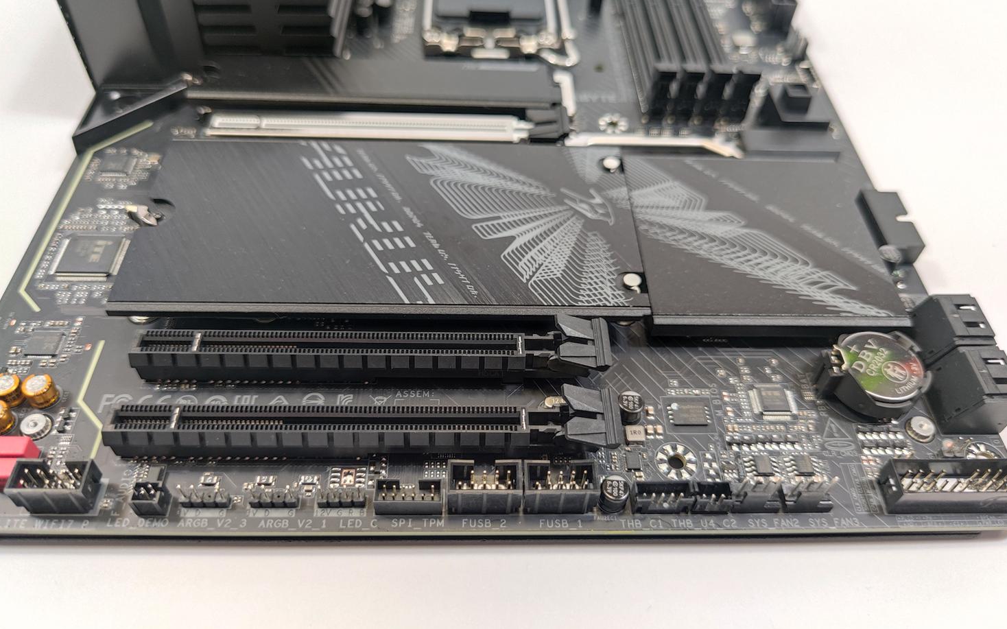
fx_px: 713
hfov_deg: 70.4
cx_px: 509
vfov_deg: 47.6
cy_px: 309
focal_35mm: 26
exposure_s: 1/33
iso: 459
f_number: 1.85
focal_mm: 6.78
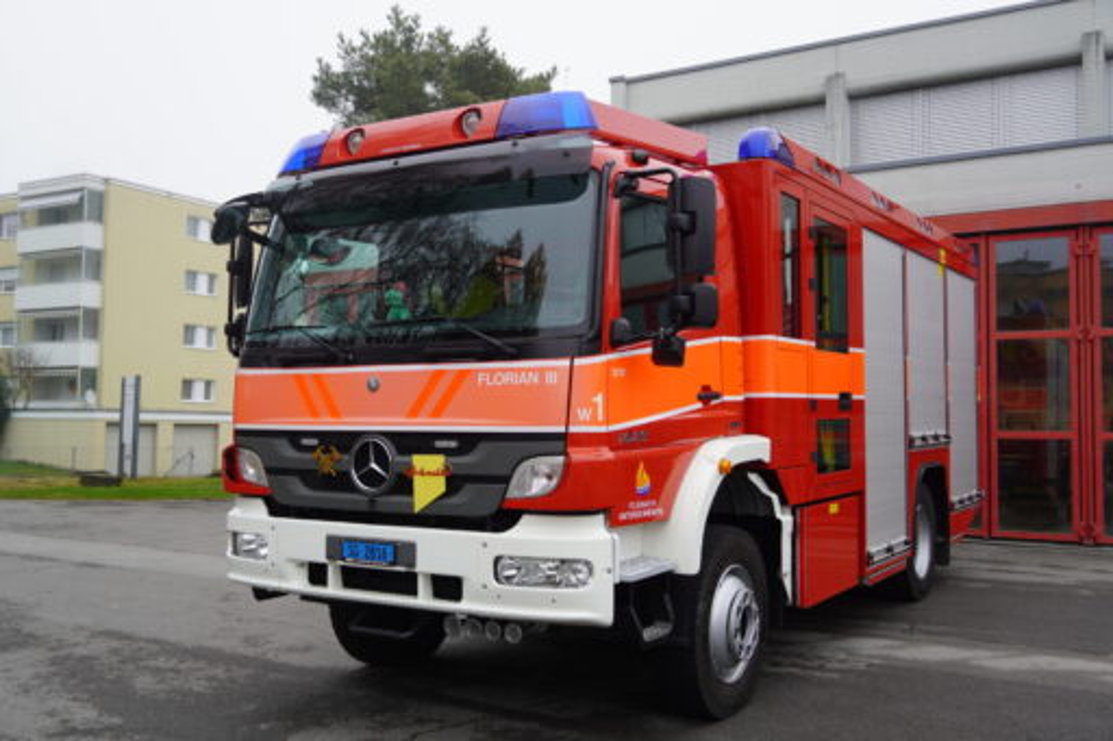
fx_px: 1113
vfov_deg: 36.8
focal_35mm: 36
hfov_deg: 53.1
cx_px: 556
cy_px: 370
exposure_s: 1/60
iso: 100
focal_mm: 24
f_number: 4
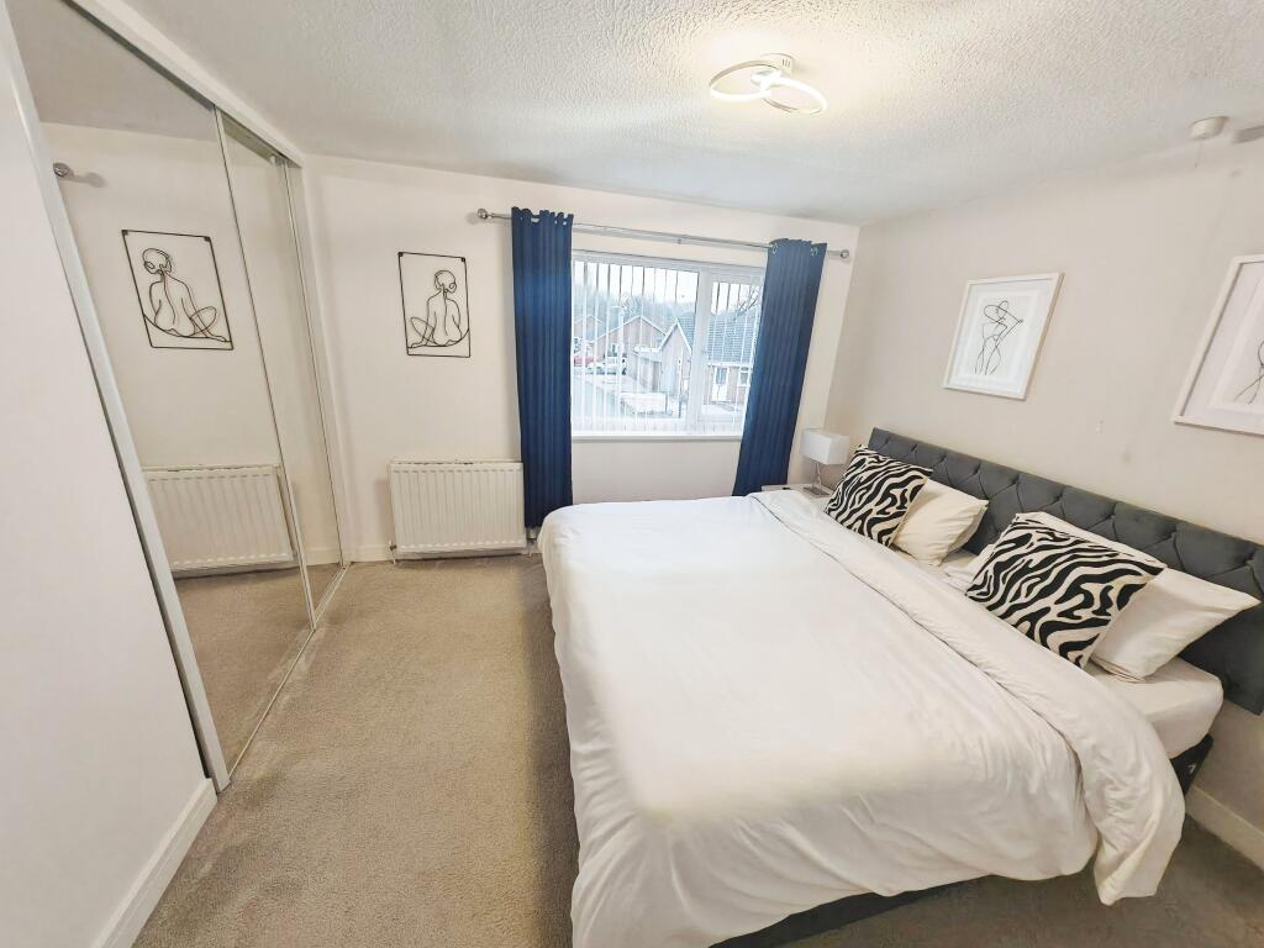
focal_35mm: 13
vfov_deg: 89.9
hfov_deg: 106.2
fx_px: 475
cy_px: 474
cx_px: 632
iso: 320
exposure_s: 1/33
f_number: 2
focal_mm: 1.82
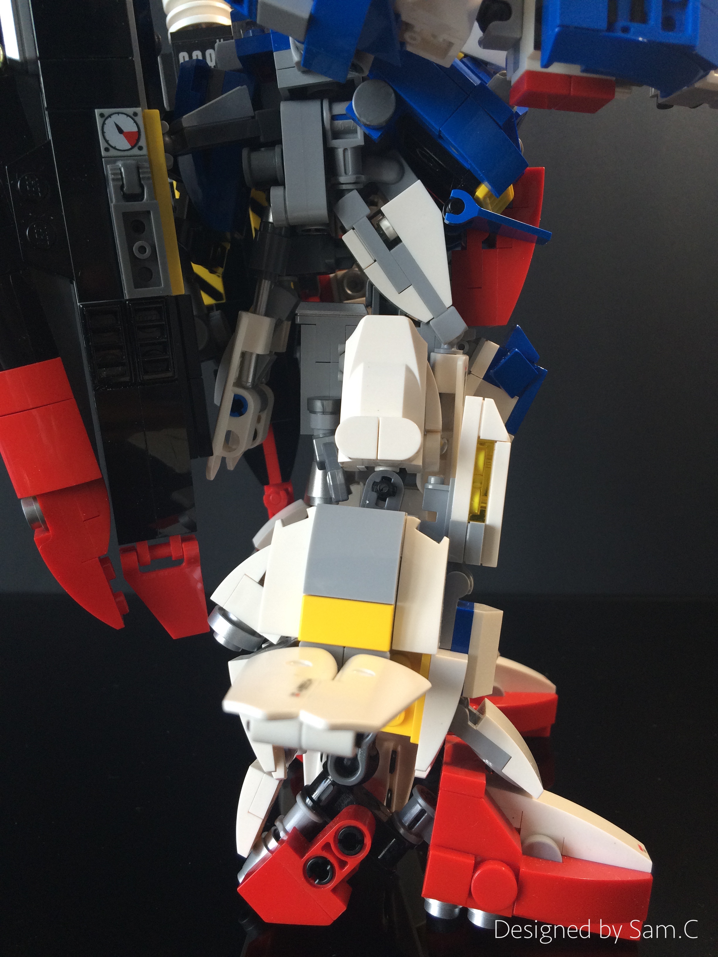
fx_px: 802
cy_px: 478
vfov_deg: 61.7
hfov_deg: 48.2
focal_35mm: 29
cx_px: 359
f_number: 2.2
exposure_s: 1/33
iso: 80
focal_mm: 4.15
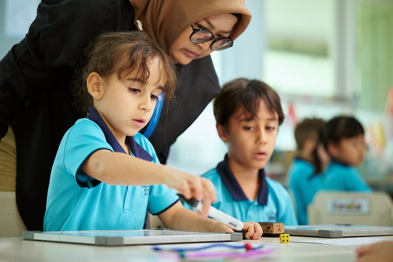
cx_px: 196
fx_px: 1004
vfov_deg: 14.9
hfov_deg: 22.1
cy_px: 131
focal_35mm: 92
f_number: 2.8
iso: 1000
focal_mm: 92
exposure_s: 1/200
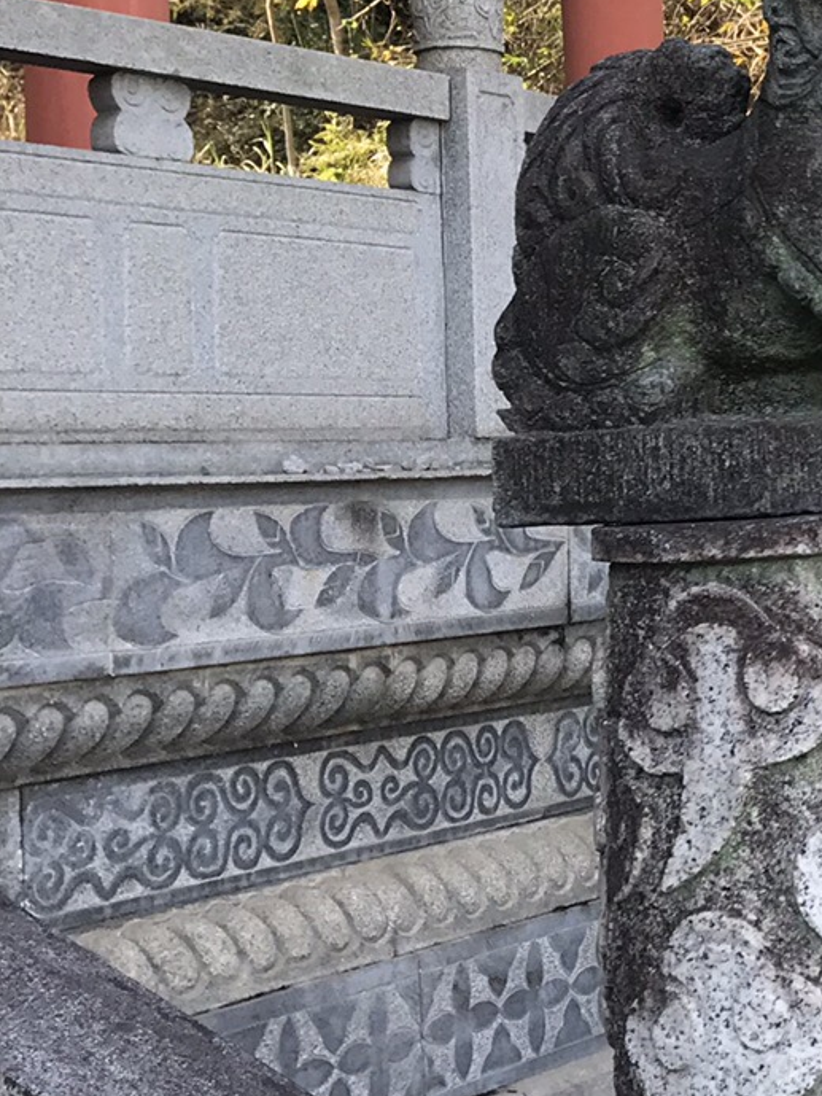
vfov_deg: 24.9
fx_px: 2469
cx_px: 1143
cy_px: 366
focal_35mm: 78
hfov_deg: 17.4
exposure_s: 1/365
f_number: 1.8
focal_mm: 3.99
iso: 20
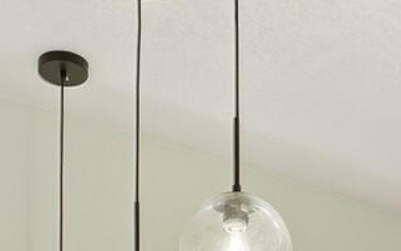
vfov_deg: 10.7
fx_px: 1038
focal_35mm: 95
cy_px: 685
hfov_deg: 21.6
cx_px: 321
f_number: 4
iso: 100
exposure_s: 1/1600
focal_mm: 10
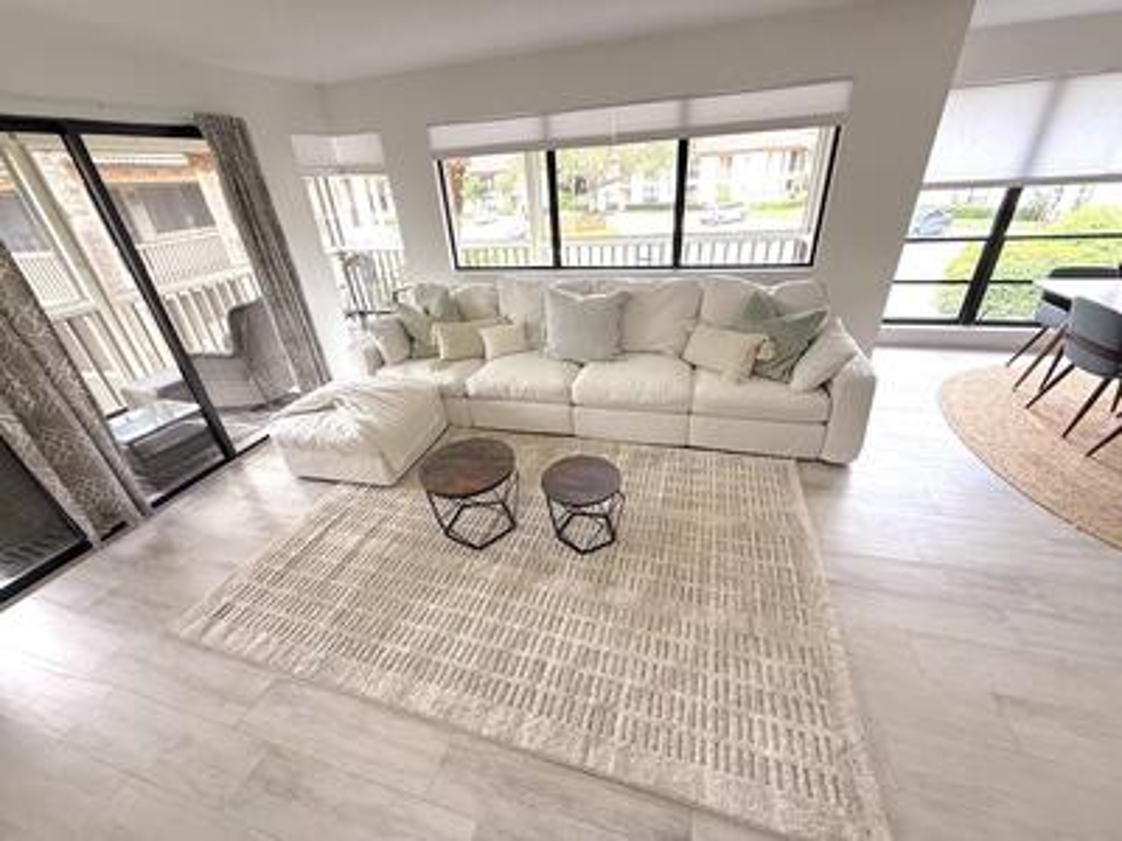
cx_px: 561
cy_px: 420
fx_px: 454
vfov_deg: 85.7
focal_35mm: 14
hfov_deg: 102.1
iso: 200
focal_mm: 2.22
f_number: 2.2
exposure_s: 1/99
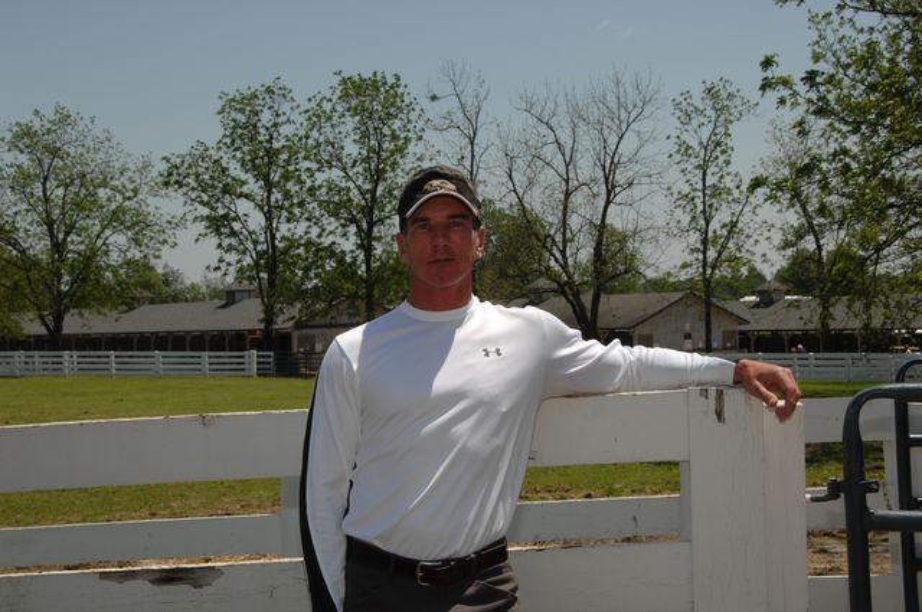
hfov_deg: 33.4
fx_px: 1535
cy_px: 306
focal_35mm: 60
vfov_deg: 22.6
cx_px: 461
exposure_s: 1/125
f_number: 13
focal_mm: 40
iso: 100
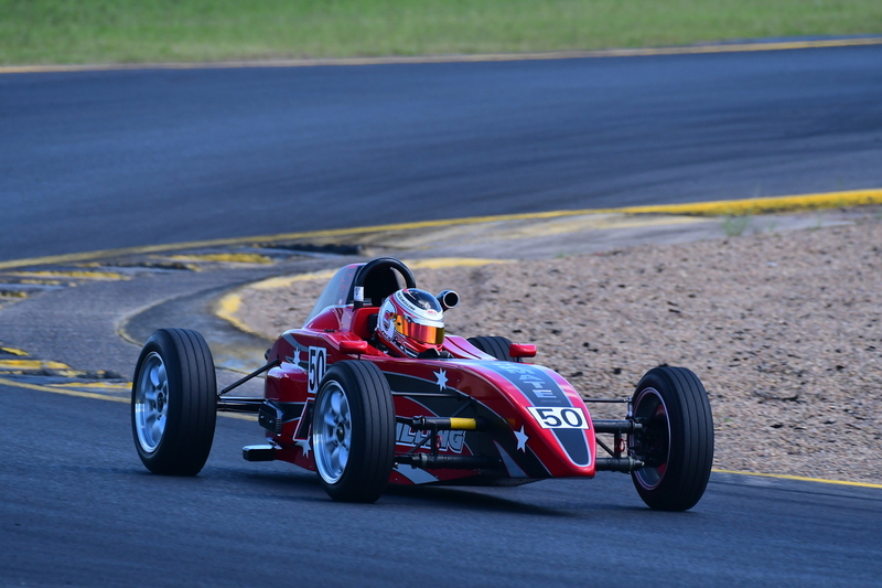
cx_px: 441
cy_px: 294
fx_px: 18370
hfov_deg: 2.8
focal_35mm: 750
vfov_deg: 1.8
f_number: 7.1
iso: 500
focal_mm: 500
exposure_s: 1/640
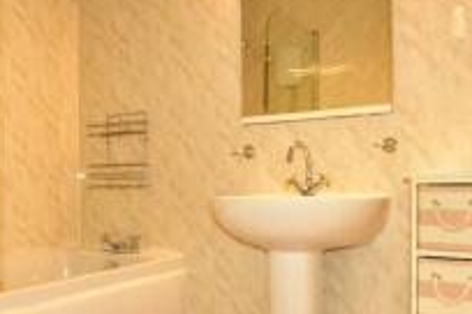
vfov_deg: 37.5
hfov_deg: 54.4
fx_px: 459
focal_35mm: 35
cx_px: 229
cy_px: 202
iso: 1600
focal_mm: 10
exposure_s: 1/60
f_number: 4
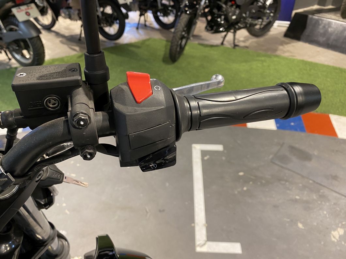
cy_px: 130
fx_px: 260
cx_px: 173
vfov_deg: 53.1
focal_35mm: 26
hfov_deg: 67.3
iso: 200
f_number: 1.8
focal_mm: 4.25
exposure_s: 1/50
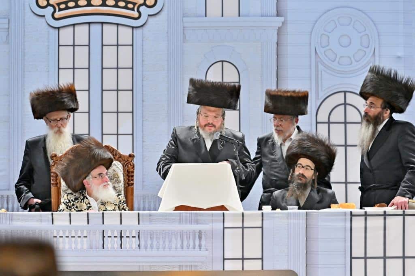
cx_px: 208
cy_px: 138
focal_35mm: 300
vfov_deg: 4.6
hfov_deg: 6.9
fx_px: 3457
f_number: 2.8
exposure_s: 1/160
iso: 500
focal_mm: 200
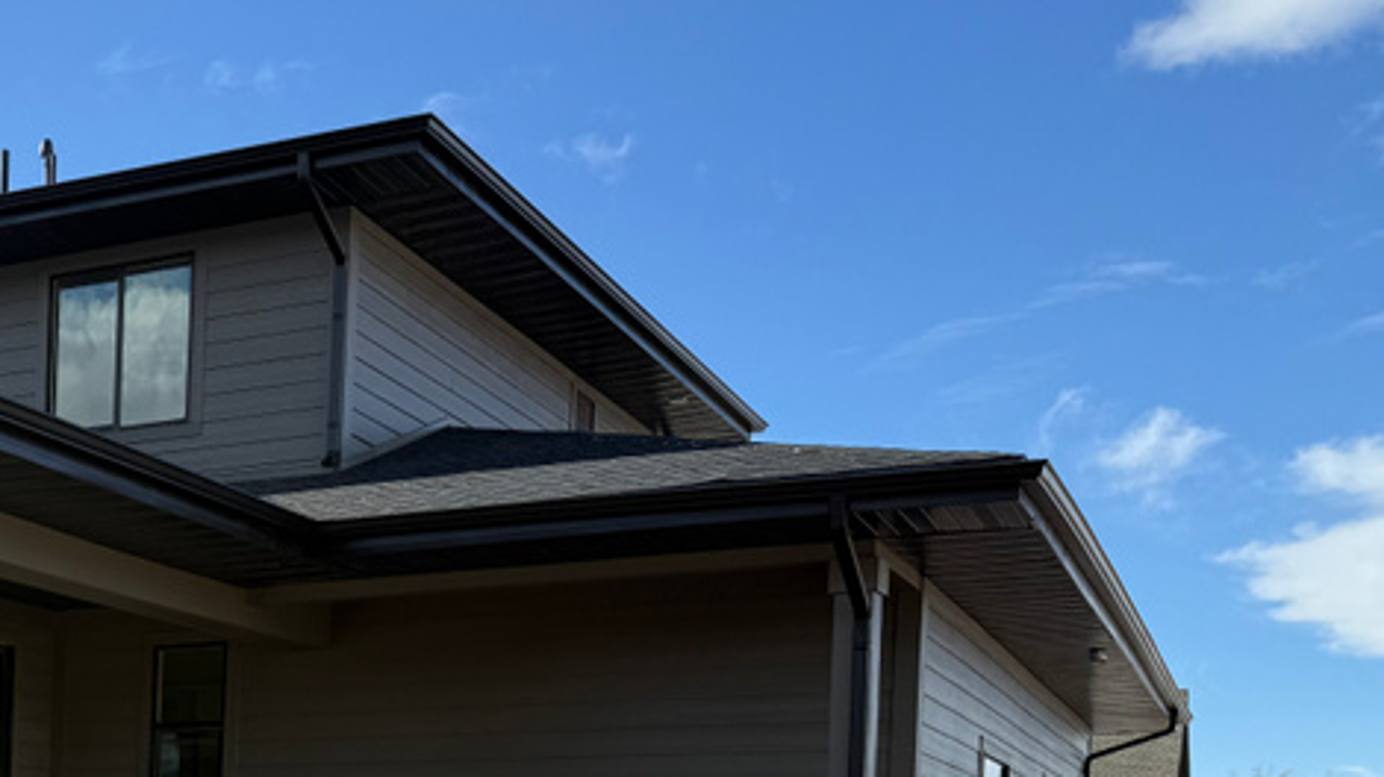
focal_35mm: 57
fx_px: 2091
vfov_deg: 19.5
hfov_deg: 32.7
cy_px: 992
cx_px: -91
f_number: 1.78
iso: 80
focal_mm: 6.76
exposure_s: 1/4167
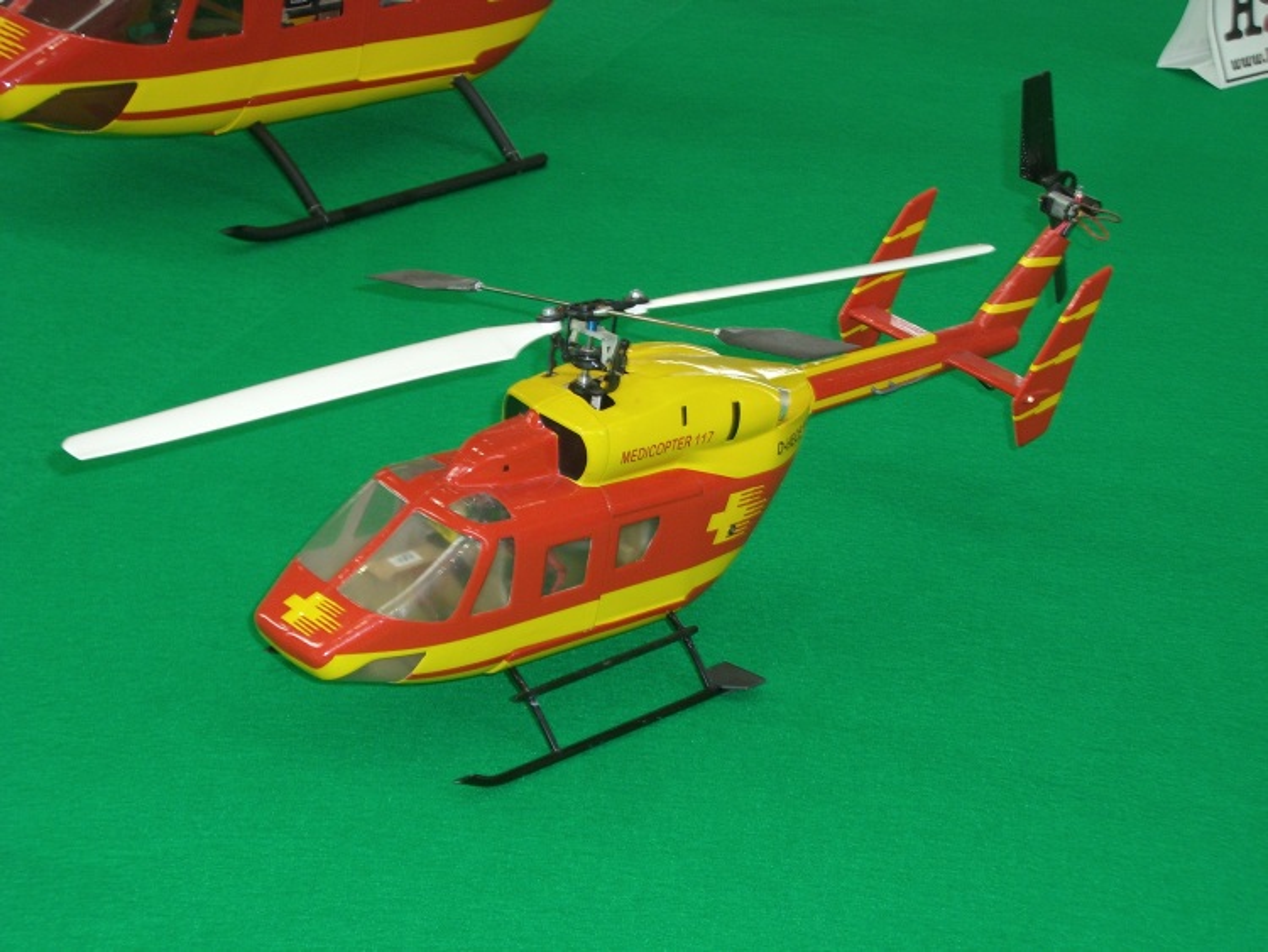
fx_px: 2895
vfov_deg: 18.7
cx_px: 634
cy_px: 476
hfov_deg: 24.7
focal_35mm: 79
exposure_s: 1/60
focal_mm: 12.8
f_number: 4.1
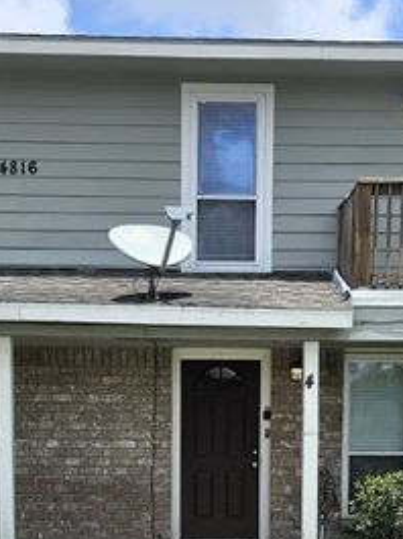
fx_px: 902
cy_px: 495
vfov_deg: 31.5
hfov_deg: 25.2
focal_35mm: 58
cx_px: 210
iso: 25
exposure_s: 1/3291
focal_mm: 5.4
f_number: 1.8
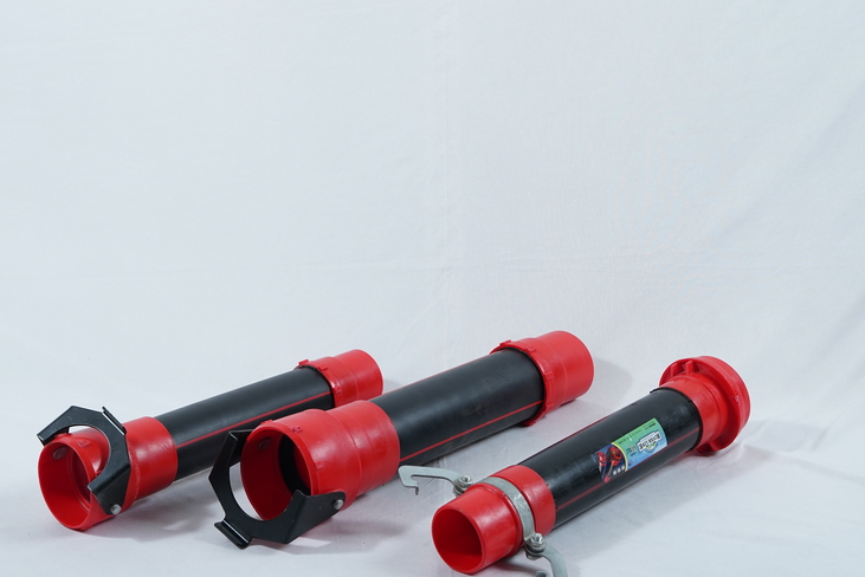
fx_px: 1610
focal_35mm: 67
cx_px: 393
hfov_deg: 30.0
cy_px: 245
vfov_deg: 20.3
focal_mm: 49
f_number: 8
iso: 500
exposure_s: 1/100
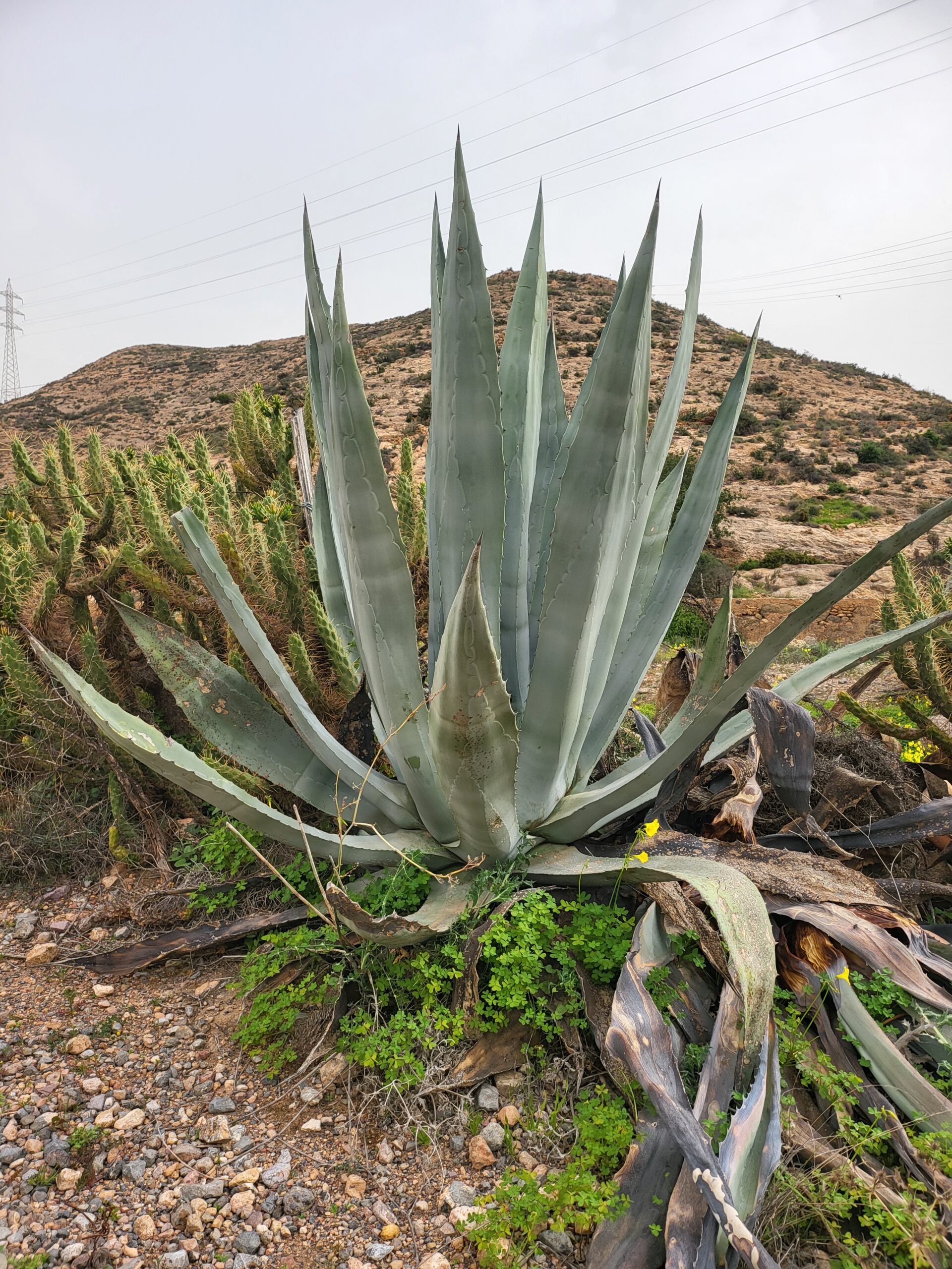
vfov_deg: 71.6
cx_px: 476
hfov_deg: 56.8
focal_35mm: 24
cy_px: 634
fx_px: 880
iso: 40
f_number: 1.8
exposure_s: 1/1497
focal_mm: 5
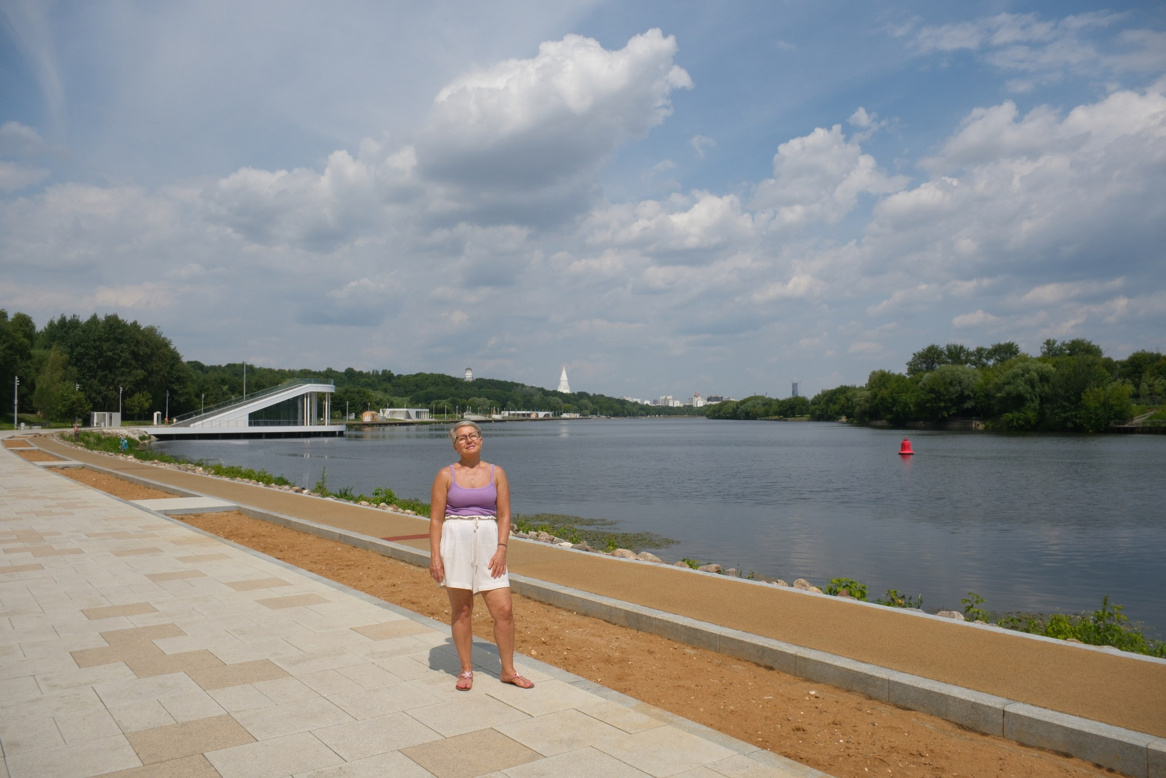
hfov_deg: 67.4
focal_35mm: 27
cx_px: 583
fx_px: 874
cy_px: 389
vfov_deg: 47.9
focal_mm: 18
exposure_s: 1/850
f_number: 10
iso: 320
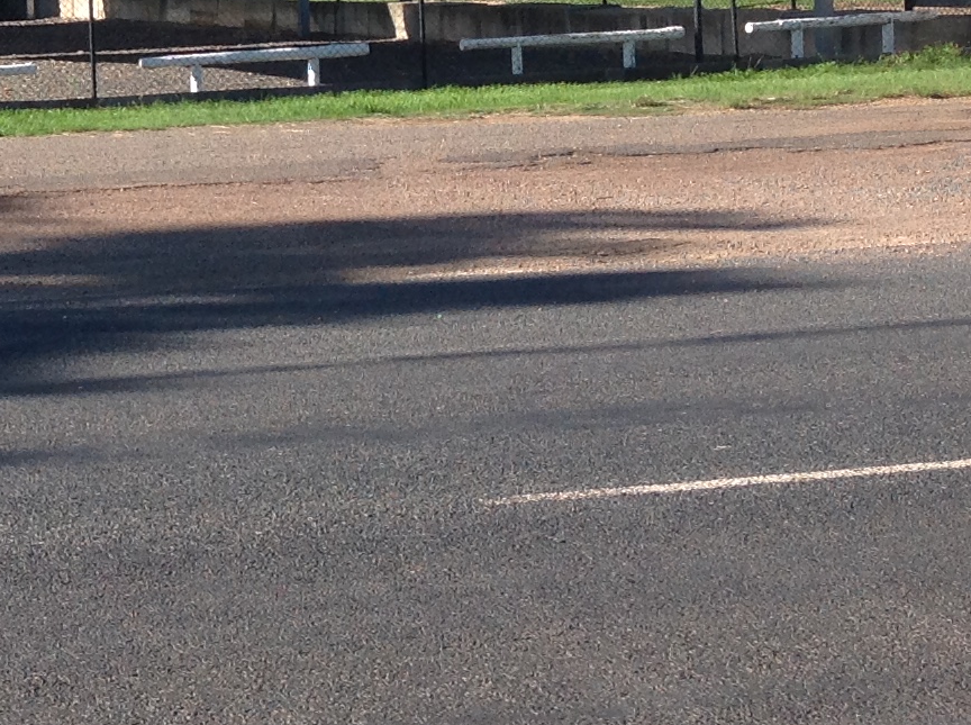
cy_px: 85
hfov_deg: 17.4
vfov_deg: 13.9
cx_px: -361
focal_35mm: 105
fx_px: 2940
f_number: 2.4
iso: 50
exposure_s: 1/944
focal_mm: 4.28
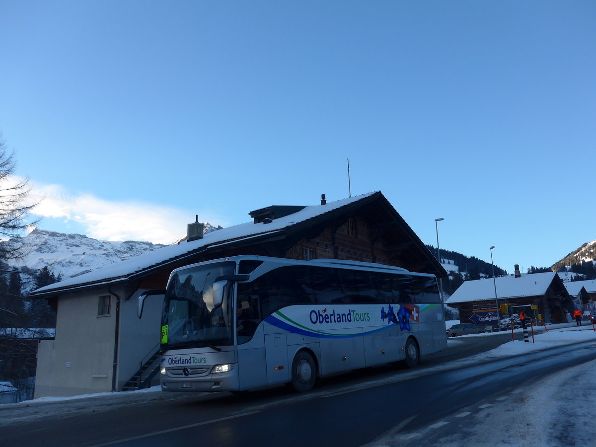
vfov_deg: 48.2
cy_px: 224
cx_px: 298
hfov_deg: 61.7
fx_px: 499
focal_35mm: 29
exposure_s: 1/500
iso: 80
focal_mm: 6
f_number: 2.8
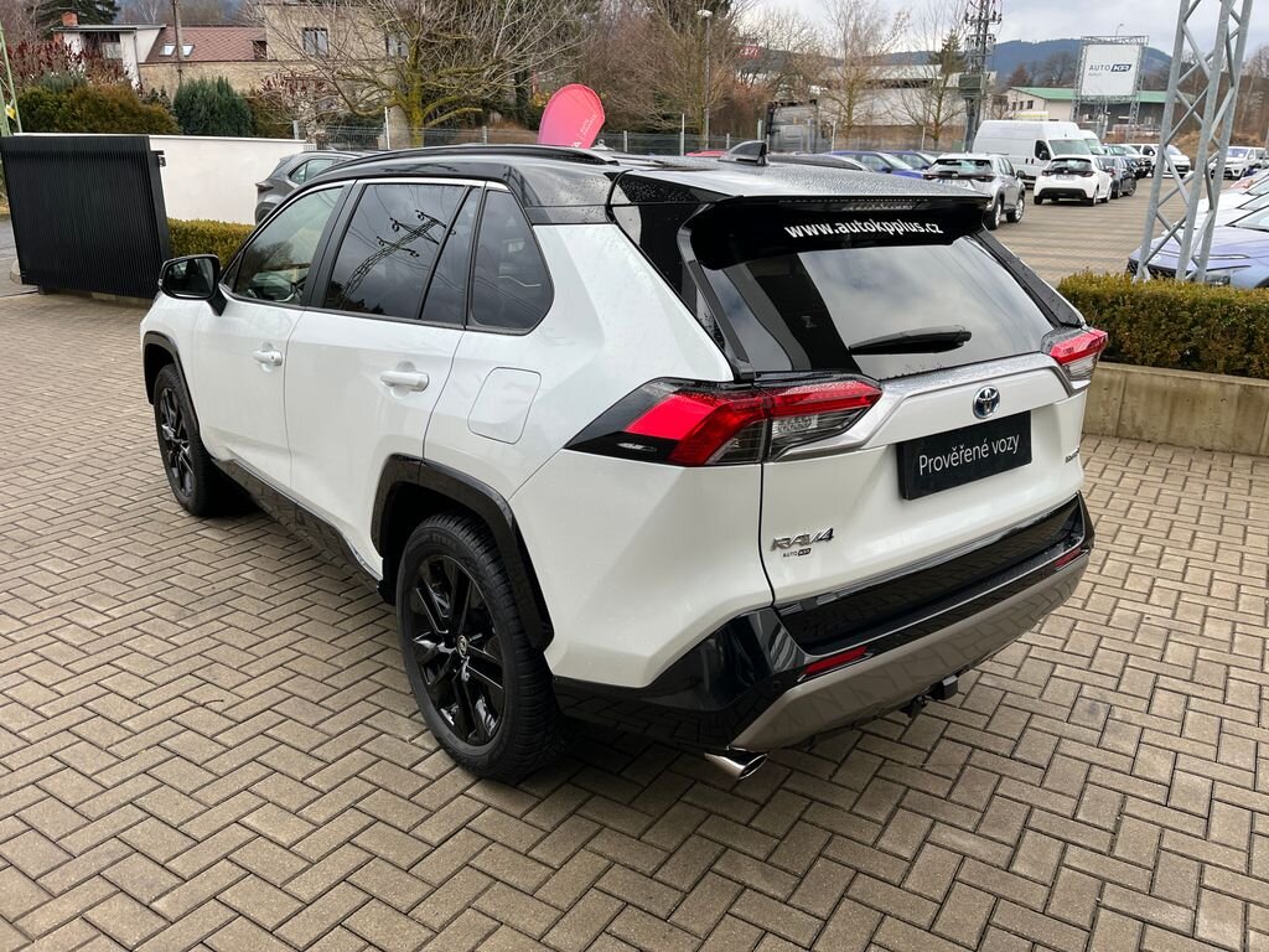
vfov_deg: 53.1
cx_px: 634
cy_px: 476
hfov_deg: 67.3
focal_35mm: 26
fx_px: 953
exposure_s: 1/508
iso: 50
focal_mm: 5.1
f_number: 1.6
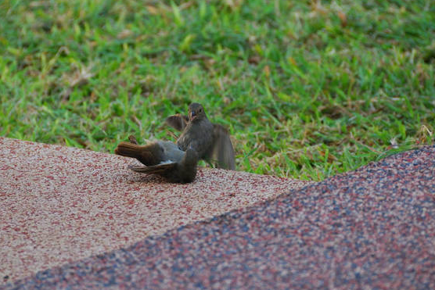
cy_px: 152
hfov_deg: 5.5
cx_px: 203
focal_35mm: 378
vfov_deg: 3.6
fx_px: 4568
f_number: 5.6
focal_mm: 200
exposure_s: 1/400
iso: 720
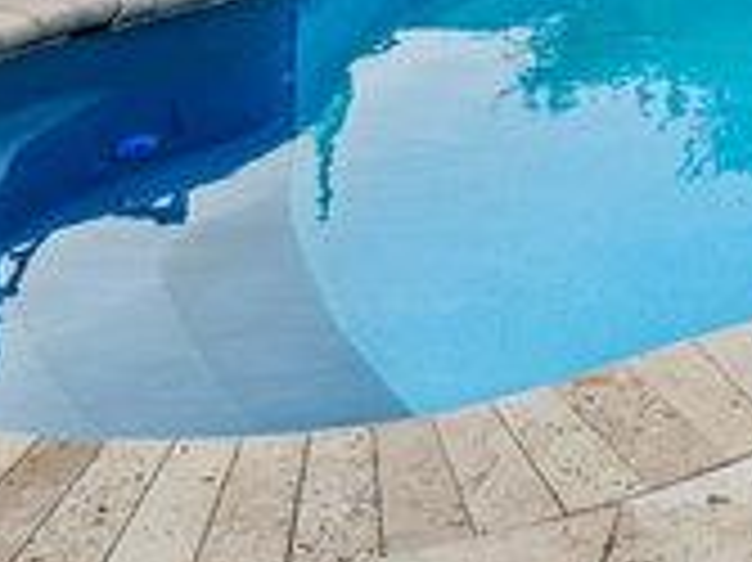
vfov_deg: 13.3
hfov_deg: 18.8
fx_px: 1997
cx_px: 1126
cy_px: -632
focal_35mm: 92
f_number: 5
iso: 160
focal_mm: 16
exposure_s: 1/250
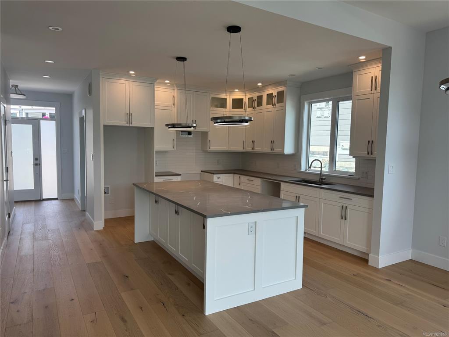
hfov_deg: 71.6
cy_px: 168
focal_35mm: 24
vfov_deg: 56.8
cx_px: 224
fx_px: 311
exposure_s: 1/246
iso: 80
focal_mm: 6.76
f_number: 1.78
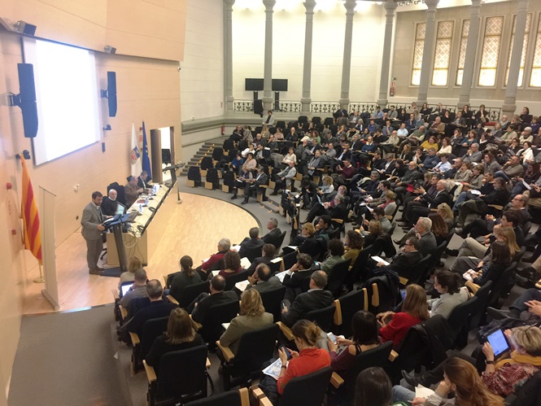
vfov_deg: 48.2
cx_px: 270
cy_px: 203
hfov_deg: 61.7
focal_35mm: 29
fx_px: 453
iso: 125
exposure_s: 1/8
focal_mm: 4.15
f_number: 2.2
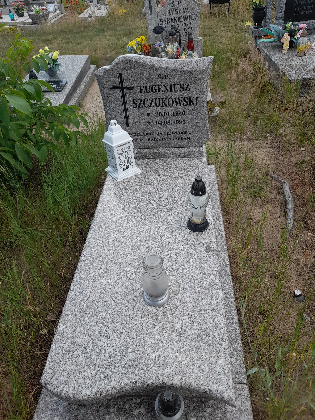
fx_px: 303
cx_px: 158
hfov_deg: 54.9
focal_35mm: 25
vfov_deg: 69.4
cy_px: 210
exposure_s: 1/394
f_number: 2
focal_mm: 4.6
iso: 20
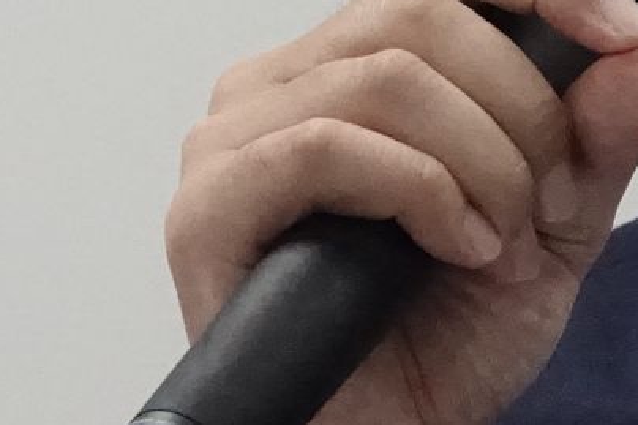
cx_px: 777
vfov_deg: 1.4
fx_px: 16846
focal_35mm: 951
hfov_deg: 2.2
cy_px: -152
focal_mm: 73.24
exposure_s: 1/800
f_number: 4
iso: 5000
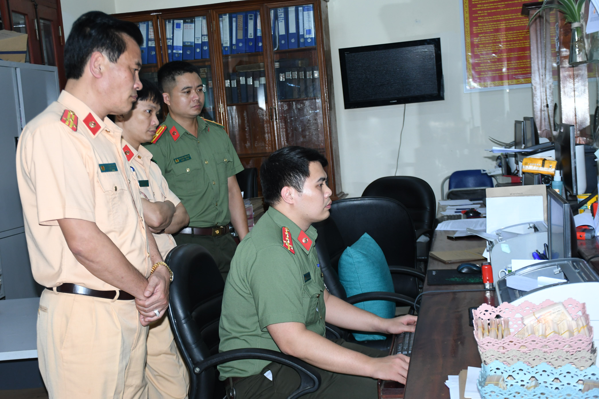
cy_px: 200
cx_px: 300
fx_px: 873
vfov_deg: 25.8
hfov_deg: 37.9
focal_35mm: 52
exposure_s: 1/200
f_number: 4.2
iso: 1000
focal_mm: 35
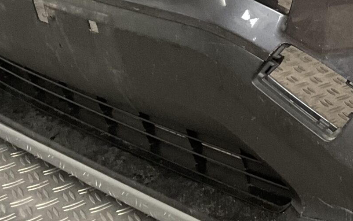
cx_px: 375
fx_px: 943
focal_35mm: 98
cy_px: -11
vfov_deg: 13.1
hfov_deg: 20.4
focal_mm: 3
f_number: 1.8
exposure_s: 1/50
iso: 100
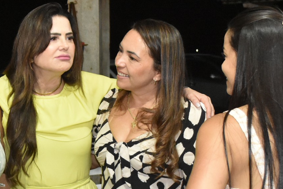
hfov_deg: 24.2
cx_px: 41
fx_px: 645
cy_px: 106
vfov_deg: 16.7
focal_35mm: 82
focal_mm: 26
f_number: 5
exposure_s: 1/80
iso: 5000
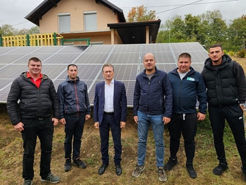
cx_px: 123
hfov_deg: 73.9
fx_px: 163
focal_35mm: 23
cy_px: 92
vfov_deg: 58.9
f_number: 1.7
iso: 20
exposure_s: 1/453
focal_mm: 6.3
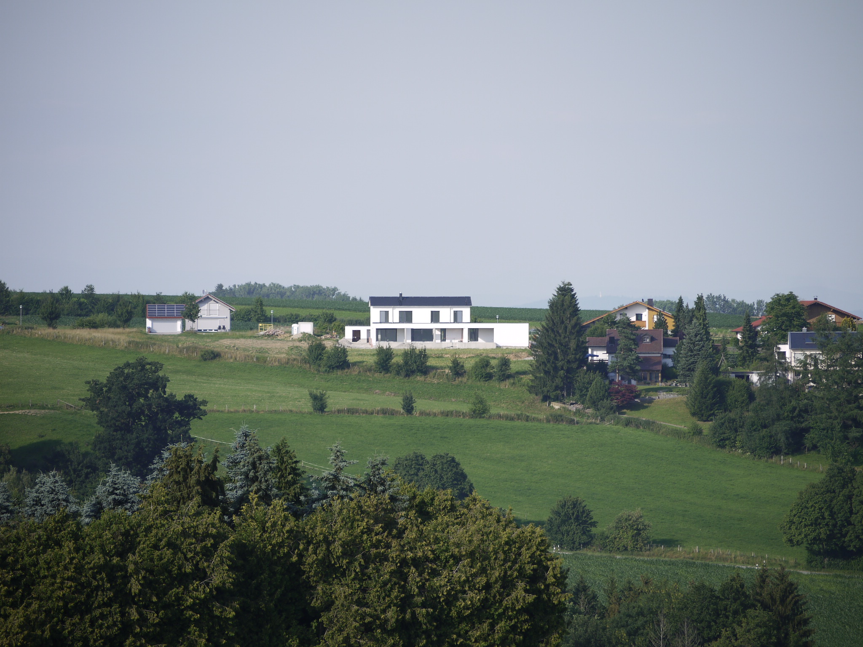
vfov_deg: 4.8
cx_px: 432
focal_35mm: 310
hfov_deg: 6.4
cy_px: 324
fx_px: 7729
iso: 100
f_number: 5.6
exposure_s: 1/500
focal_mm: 155
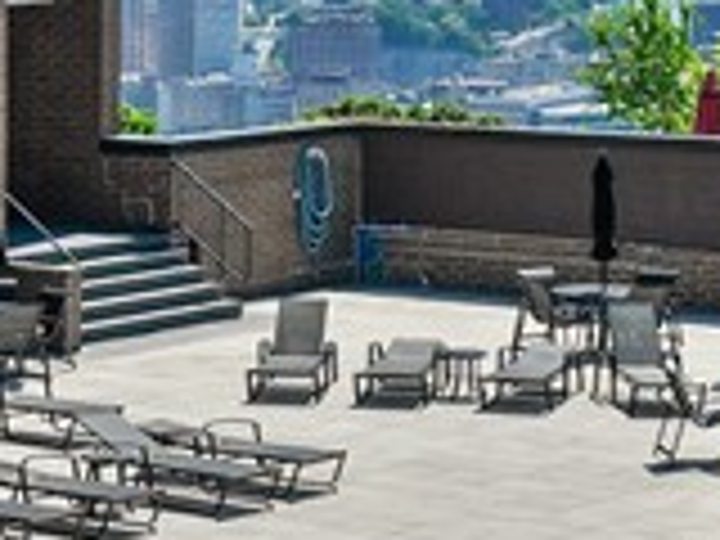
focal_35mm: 154
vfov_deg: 9.6
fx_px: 3203
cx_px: 68
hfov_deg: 12.7
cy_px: 209
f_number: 2.8
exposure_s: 1/3200
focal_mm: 12.29
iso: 100
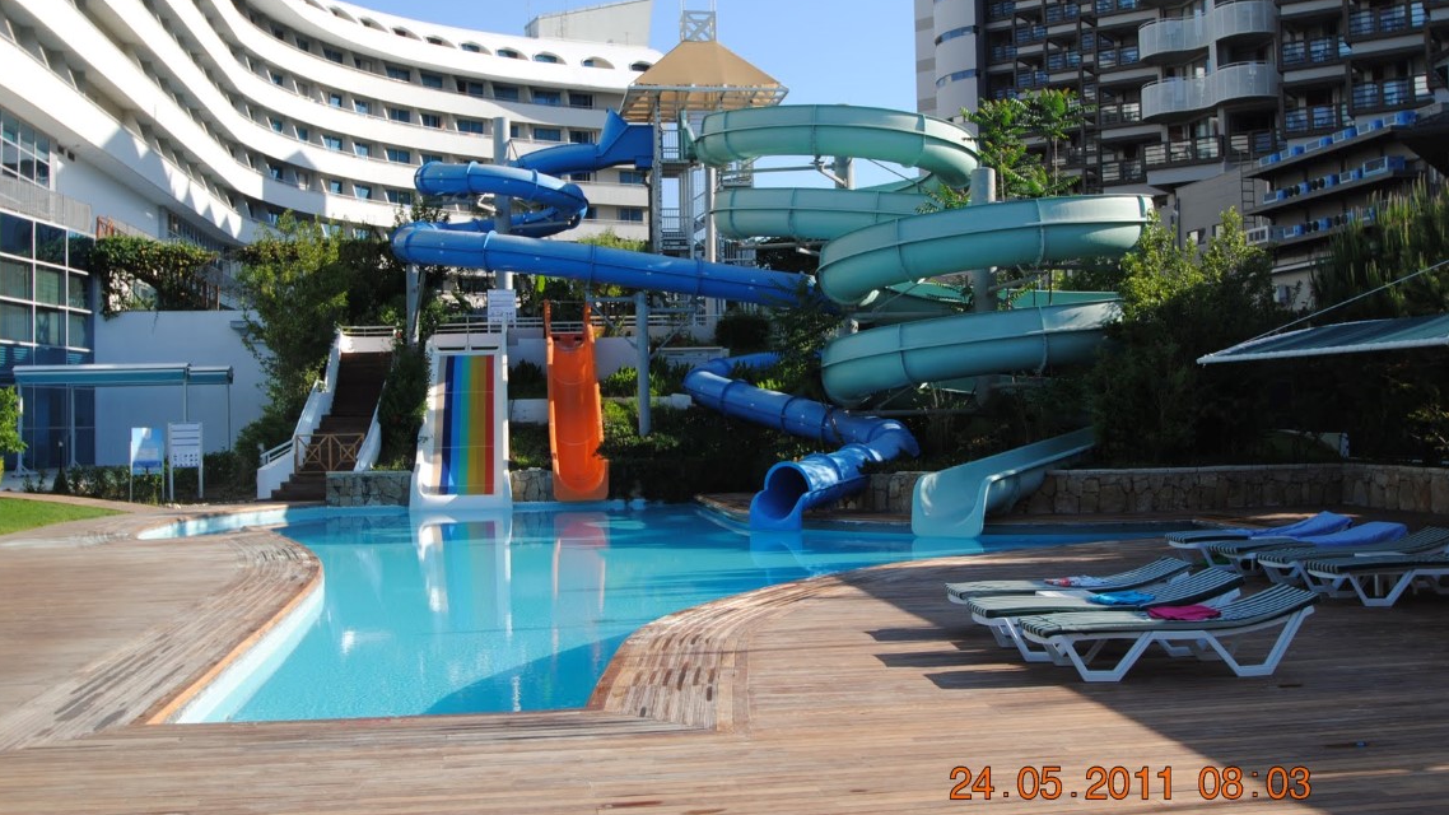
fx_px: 1460
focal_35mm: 38
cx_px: 722
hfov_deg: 52.8
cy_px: 368
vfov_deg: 31.2
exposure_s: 1/200
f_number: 6.3
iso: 100
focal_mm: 24
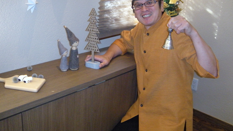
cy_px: 38
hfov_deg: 49.4
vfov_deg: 28.7
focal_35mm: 41
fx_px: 253
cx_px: 118
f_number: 3.8
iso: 400
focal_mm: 5.9
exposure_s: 1/30
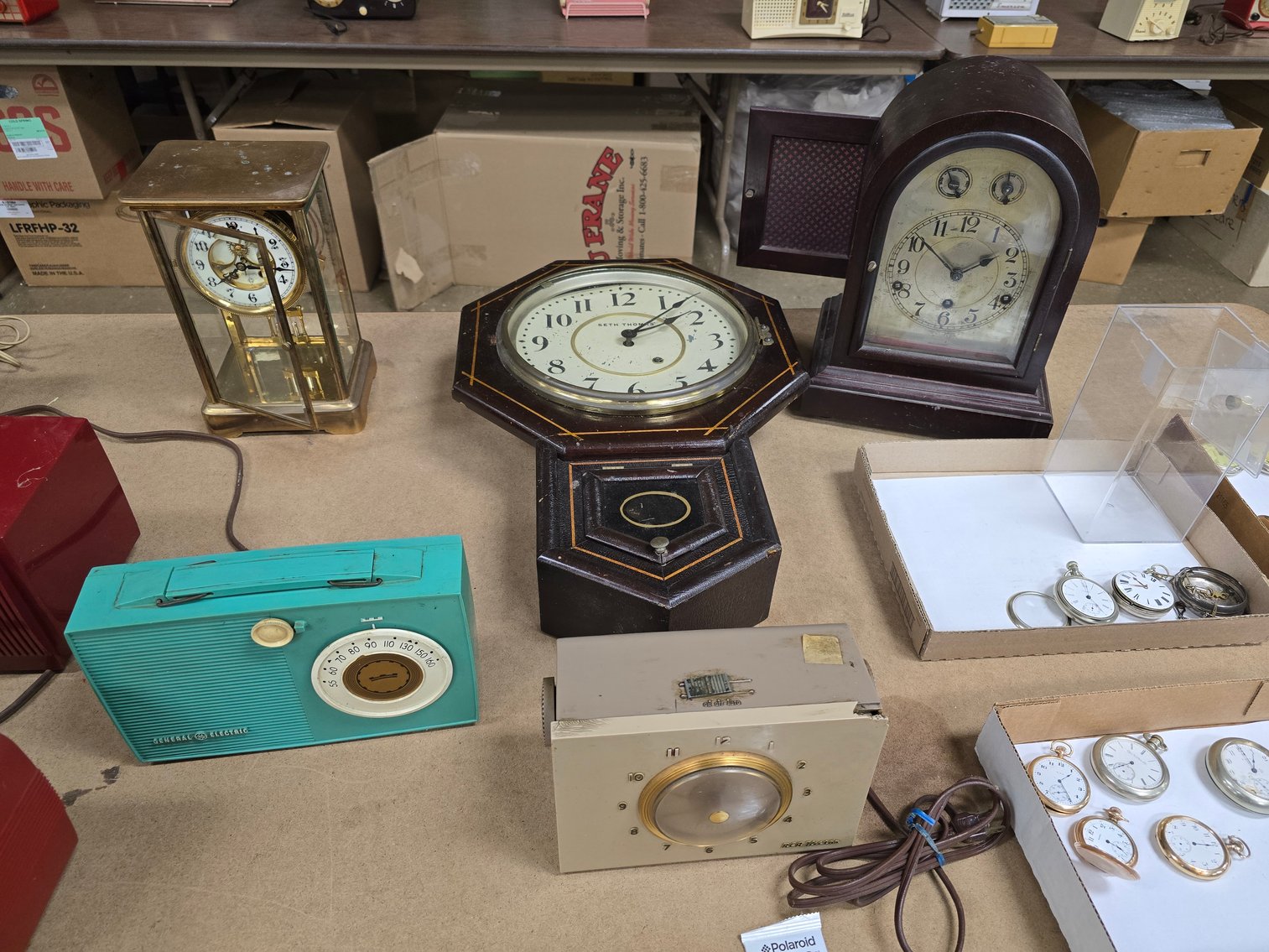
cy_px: 476
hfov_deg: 73.9
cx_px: 634
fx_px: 843
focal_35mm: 23
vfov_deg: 58.9
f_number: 1.7
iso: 200
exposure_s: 1/62
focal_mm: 6.3
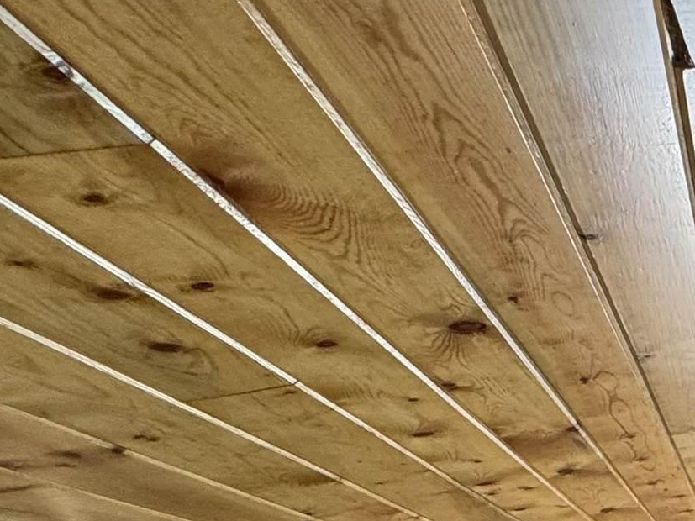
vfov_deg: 23.1
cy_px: 761
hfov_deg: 24.0
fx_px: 1044
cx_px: 1161
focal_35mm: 52
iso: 250
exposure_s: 1/60
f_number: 2.2
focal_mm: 2.22
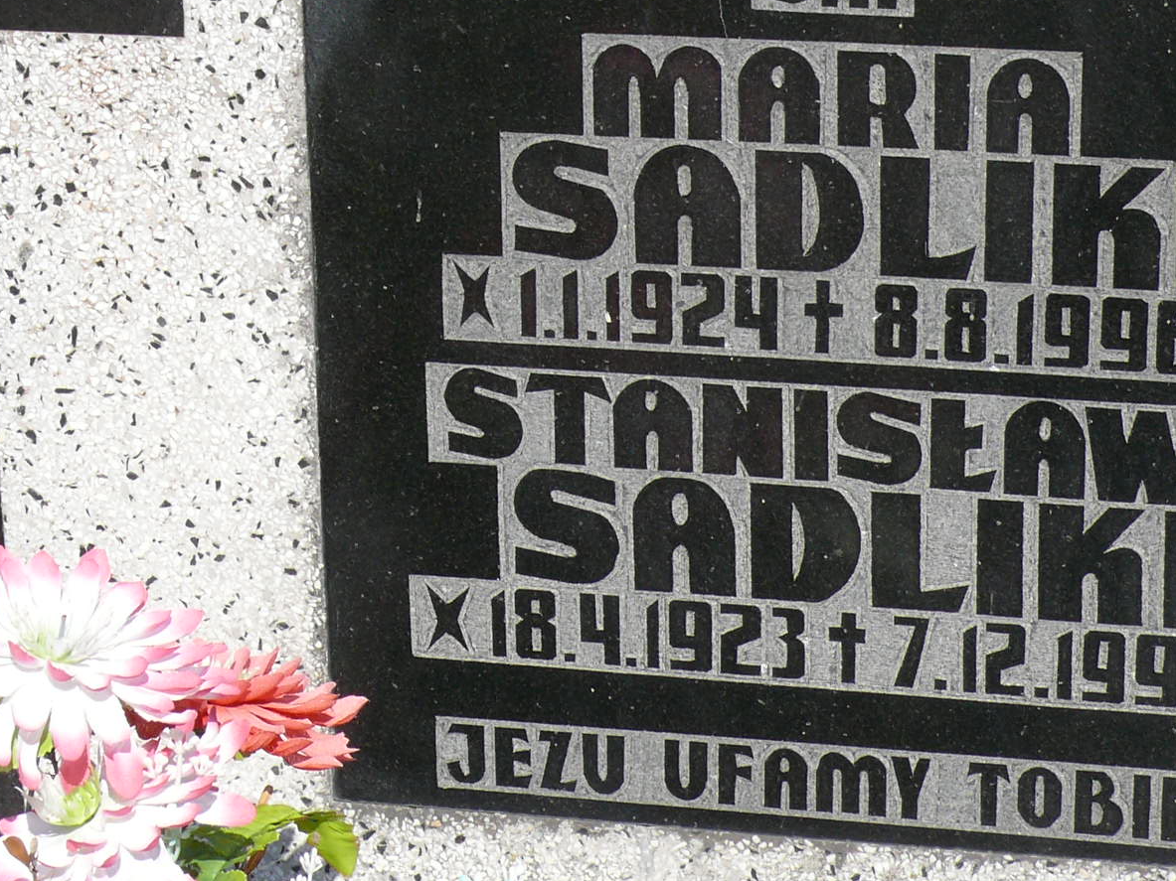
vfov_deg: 10.4
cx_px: 751
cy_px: 398
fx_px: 4824
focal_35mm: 142
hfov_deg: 13.9
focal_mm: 13.7
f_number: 5.6
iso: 100
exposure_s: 1/500
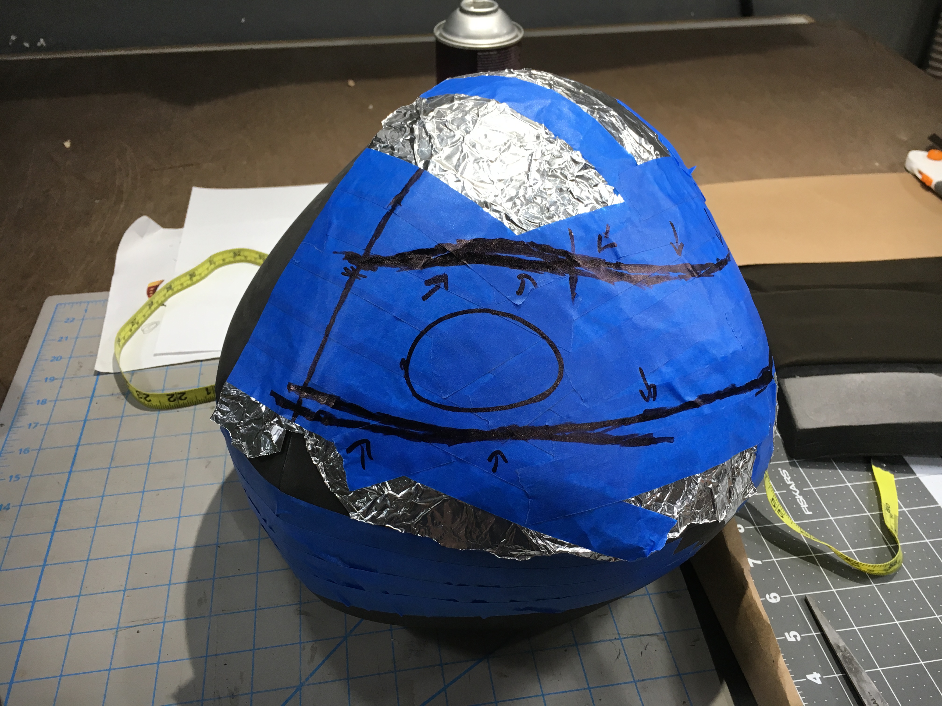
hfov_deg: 61.7
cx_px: 471
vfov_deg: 48.2
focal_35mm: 29
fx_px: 789
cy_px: 353
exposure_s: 1/30
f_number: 2.2
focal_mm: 4.15
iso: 25
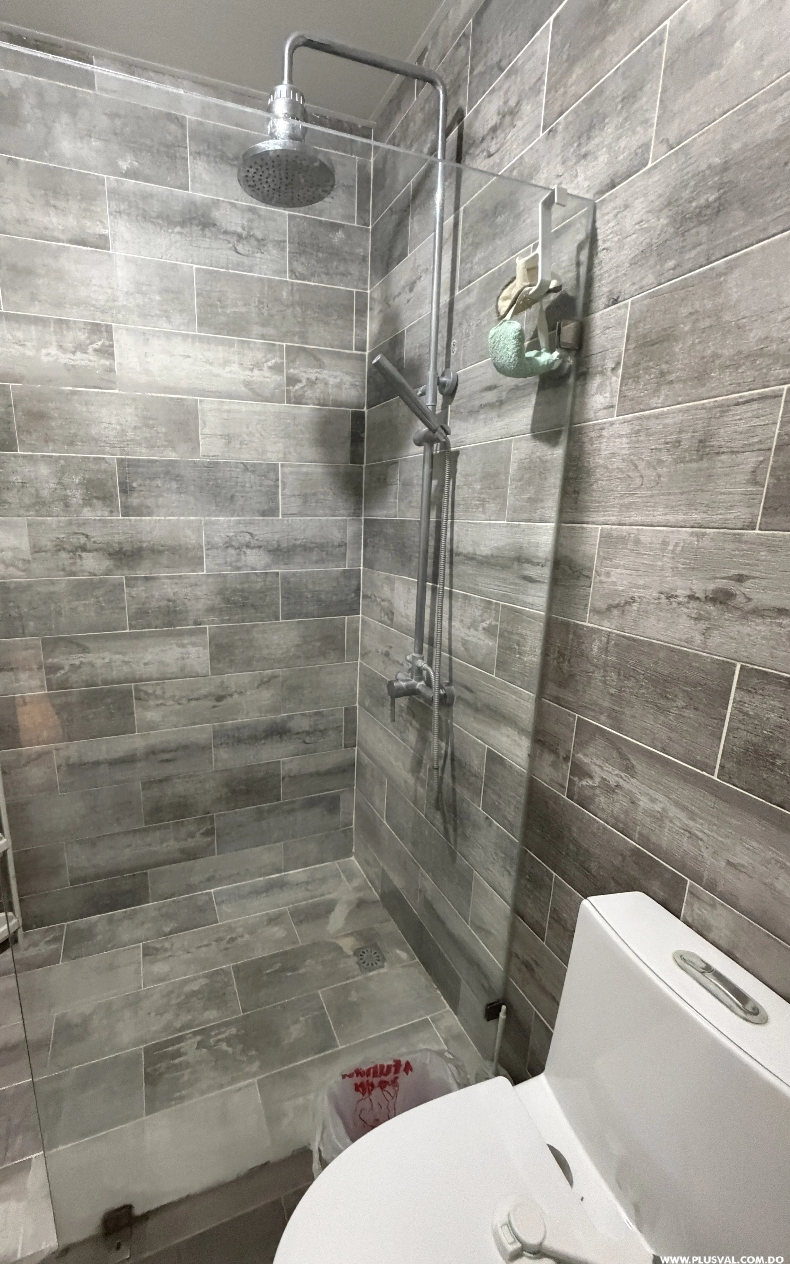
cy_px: 636
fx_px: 517
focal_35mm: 15
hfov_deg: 74.0
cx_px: 318
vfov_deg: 101.5
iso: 640
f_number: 2.2
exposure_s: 1/60
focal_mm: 2.22
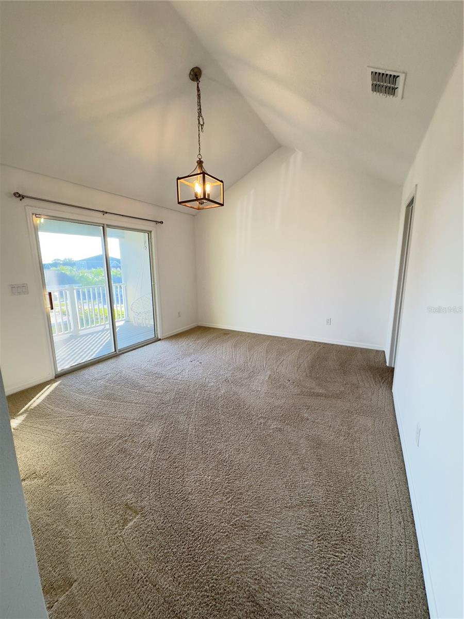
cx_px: 232
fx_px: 250
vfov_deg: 102.1
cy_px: 310
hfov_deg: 85.7
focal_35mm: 14
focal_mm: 2.22
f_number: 2.2
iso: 200
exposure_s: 1/120
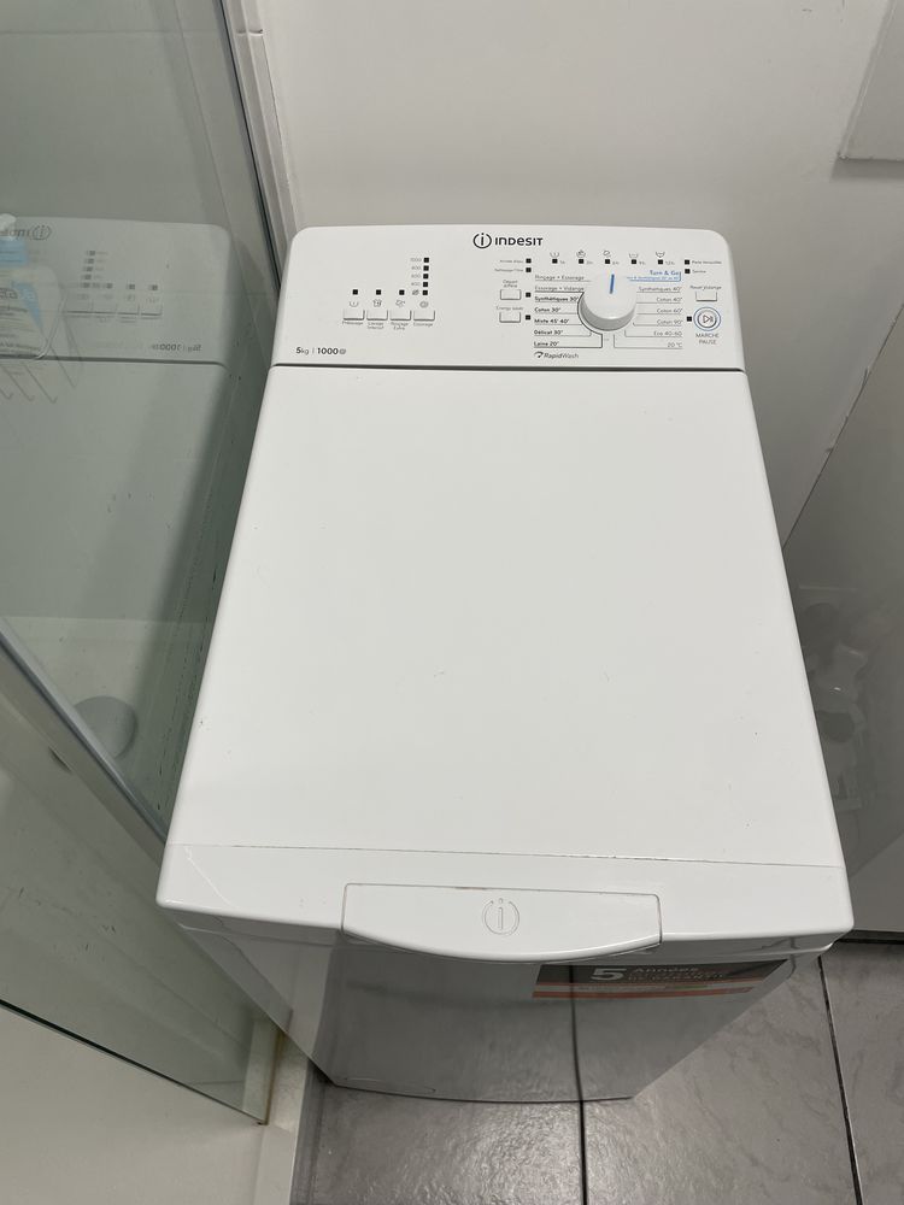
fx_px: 905
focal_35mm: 26
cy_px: 602
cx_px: 452
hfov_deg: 53.1
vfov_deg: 67.3
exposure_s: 1/100
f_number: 1.6
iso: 100
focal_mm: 4.2
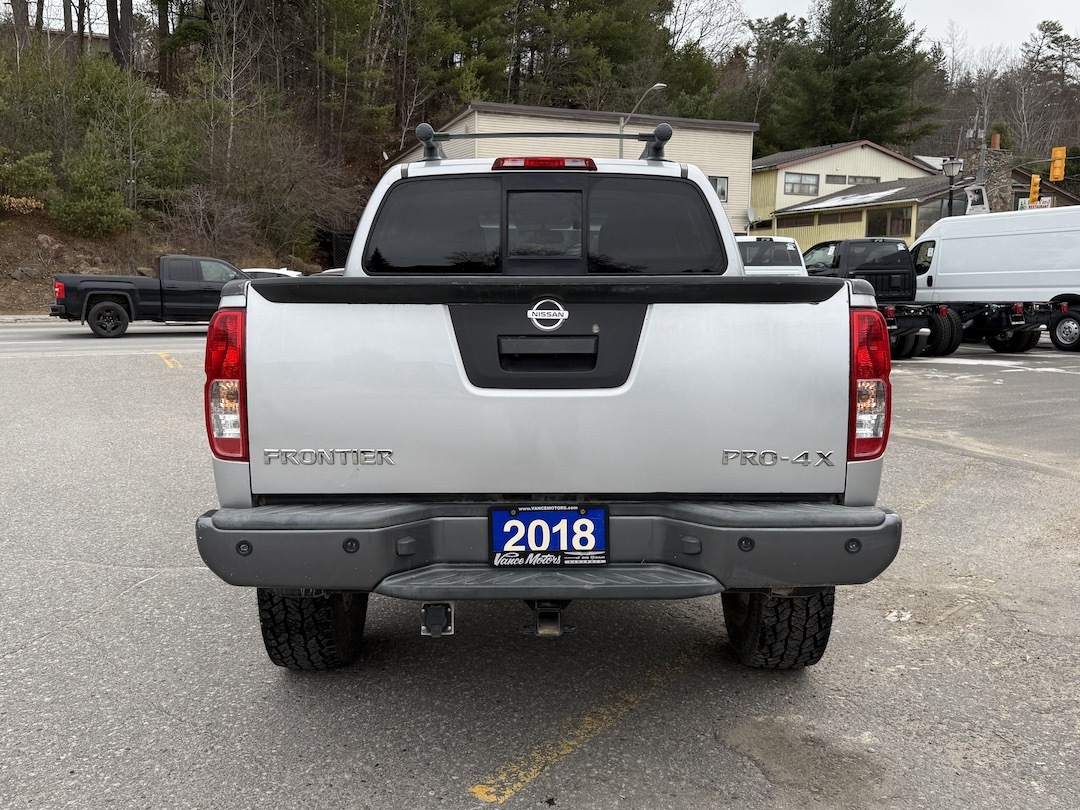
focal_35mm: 24
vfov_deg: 56.8
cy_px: 405
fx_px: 749
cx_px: 540
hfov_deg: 71.6
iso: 80
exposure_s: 1/796
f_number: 1.78
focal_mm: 6.76
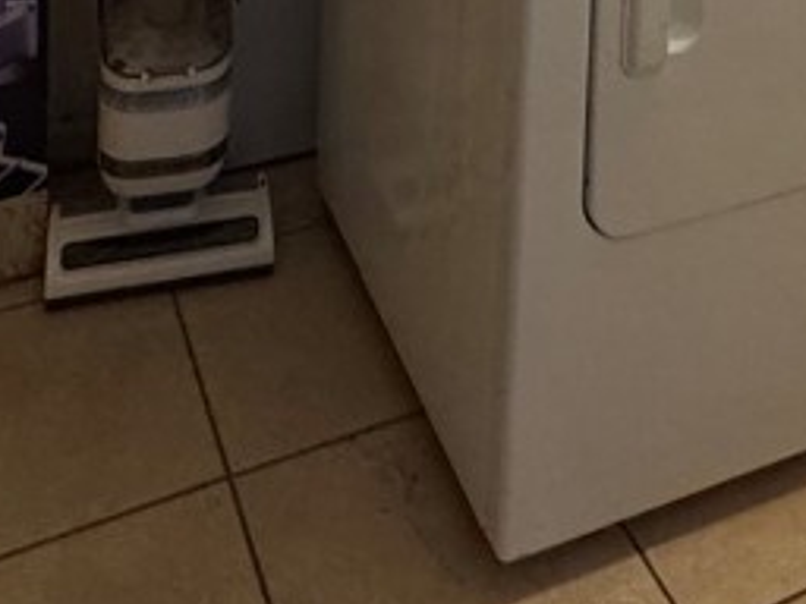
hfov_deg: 34.1
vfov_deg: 18.4
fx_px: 1304
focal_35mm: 56
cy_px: -566
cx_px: 526
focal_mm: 2.22
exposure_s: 1/60
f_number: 2.2
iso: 500
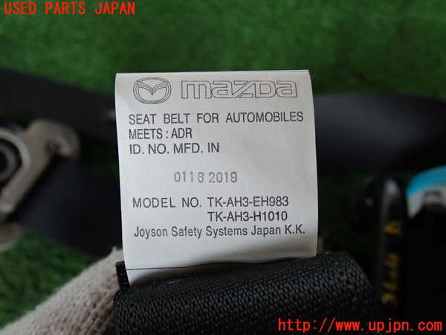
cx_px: 223
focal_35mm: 44
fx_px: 567
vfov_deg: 32.9
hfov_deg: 42.9
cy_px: 168
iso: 320
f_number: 2.9
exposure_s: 1/40
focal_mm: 7.84
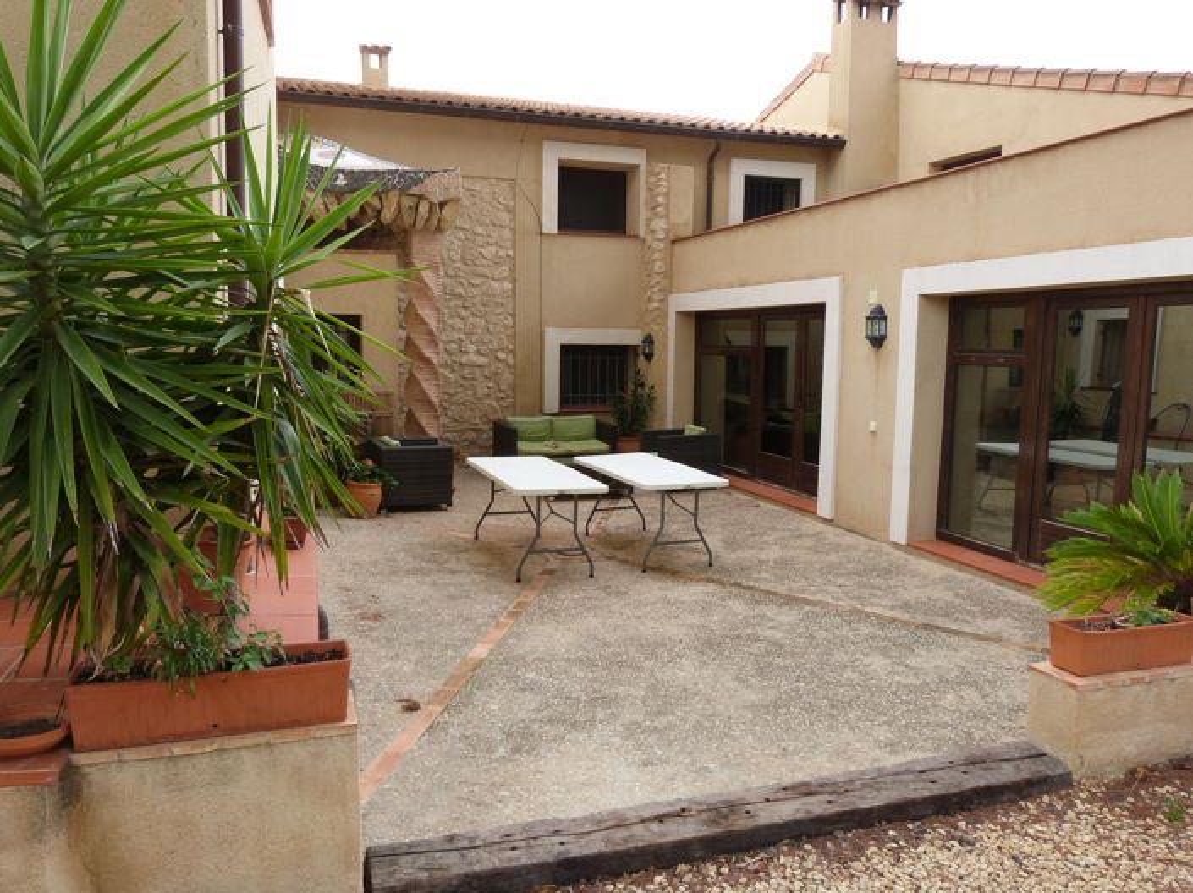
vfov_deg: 54.8
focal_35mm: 25
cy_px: 446
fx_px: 861
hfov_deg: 69.4
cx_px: 596
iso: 100
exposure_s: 1/100
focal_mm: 4.5
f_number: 4
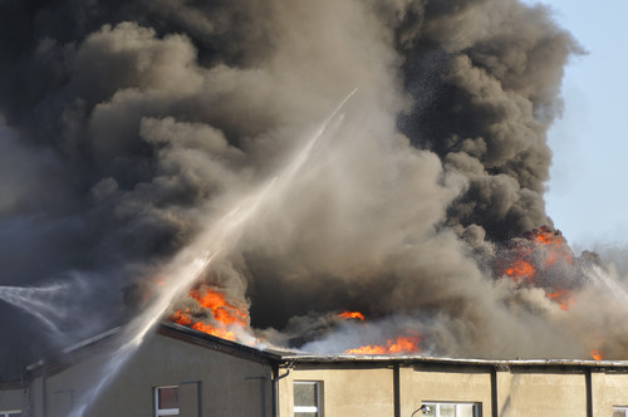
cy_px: 208
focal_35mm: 375
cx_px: 314
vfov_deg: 3.7
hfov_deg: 5.5
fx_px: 6533
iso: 250
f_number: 10
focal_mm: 250
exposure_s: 1/200
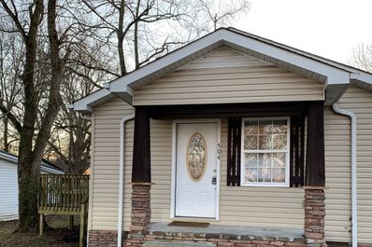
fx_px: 351
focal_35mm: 34
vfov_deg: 38.2
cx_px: 183
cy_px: 173
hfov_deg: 55.8
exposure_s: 1/121
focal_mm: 4.25
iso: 50
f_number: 1.8
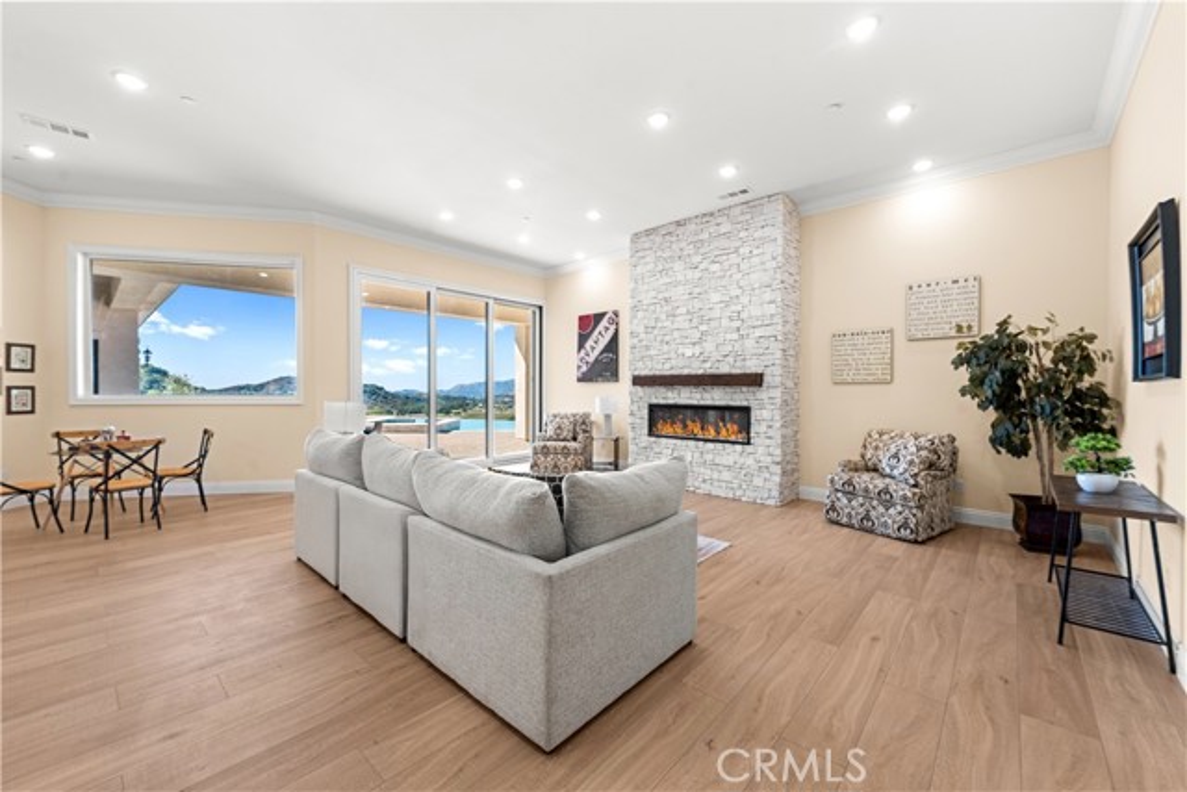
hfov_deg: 104.2
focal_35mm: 14
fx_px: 462
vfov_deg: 81.2
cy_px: 396
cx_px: 594
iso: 1250
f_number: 8
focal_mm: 14
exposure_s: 1/13
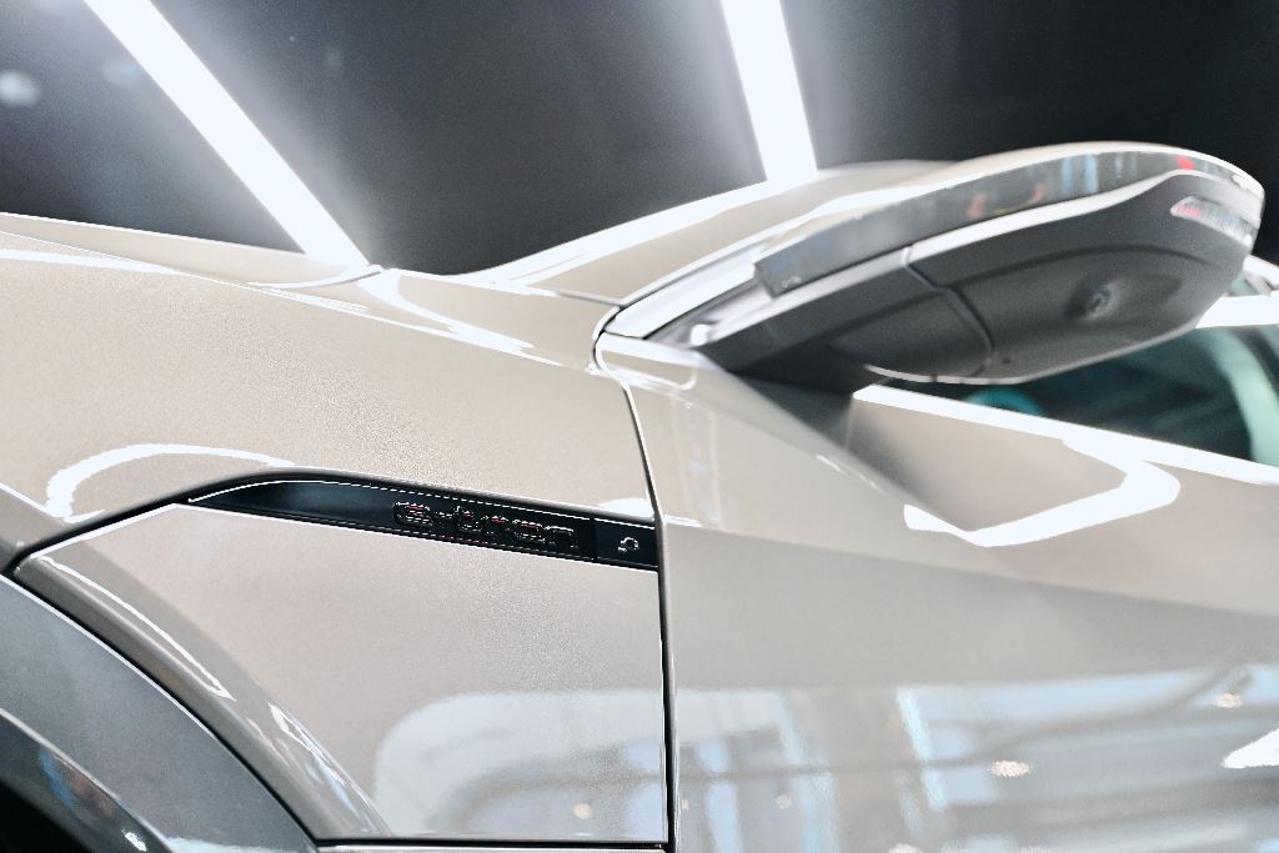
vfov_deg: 32.6
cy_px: 426
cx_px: 640
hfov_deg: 47.4
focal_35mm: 41
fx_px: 1457
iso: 1600
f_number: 4
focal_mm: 41
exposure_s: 1/100
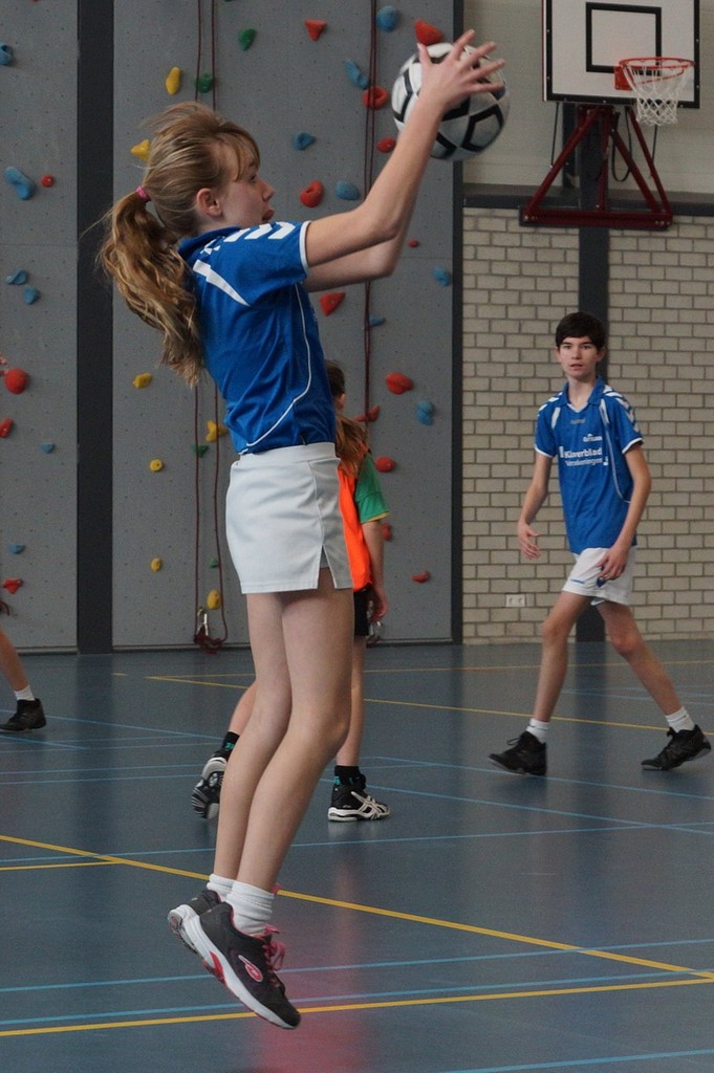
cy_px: 536
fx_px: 2235
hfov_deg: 18.2
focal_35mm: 75
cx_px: 357
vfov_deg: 27.0
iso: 800
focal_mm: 50
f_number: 4
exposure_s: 1/320
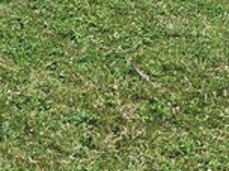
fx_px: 1025
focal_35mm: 155
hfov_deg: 12.6
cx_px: 26
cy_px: -182
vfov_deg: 9.0
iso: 12
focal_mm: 6.4
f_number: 1.8
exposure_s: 1/185
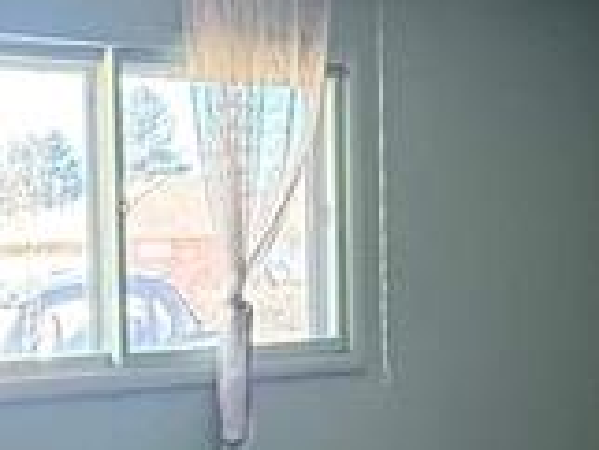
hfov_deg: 22.0
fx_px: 1541
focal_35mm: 89
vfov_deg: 16.5
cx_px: 231
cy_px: 350
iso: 400
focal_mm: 2.22
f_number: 2.2
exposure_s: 1/60
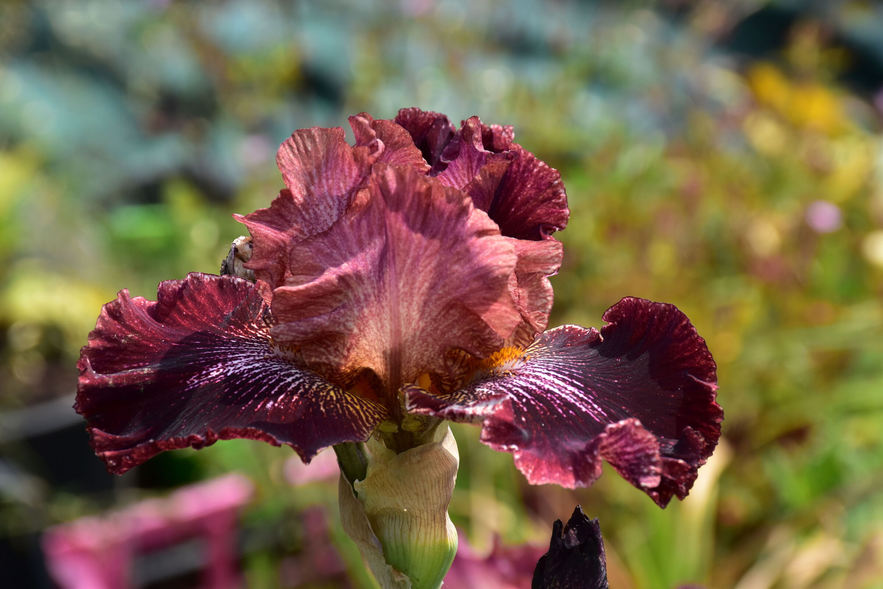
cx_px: 442
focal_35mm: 210
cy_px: 294
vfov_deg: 6.5
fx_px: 5150
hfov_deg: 9.8
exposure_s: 1/320
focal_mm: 140
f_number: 10
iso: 400
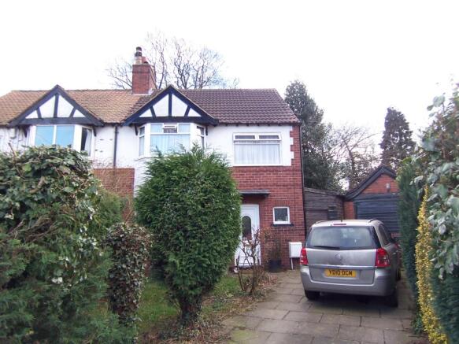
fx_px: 305
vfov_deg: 58.9
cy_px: 172
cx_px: 230
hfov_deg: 73.9
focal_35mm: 23
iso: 64
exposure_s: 1/80
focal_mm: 3.8
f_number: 2.8
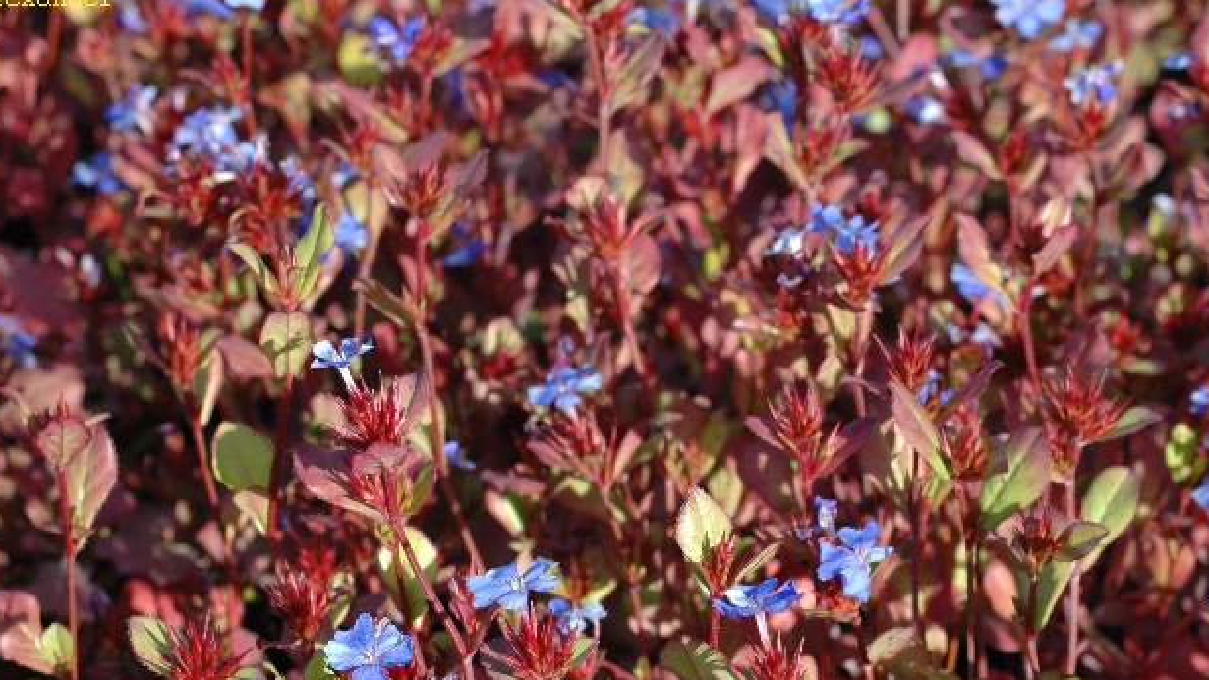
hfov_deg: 16.0
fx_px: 4296
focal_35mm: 134
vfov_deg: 9.0
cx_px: 710
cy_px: 423
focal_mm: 70
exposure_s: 1/250
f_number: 8
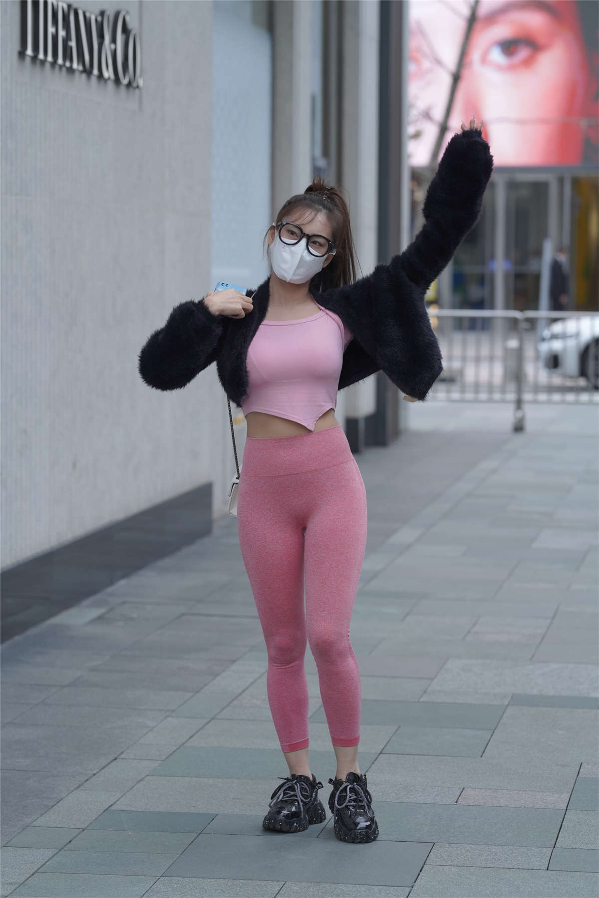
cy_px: 449
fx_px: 3369
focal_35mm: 135
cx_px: 300
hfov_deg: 10.2
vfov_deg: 15.2
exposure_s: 1/500
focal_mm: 135
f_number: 5
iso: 500
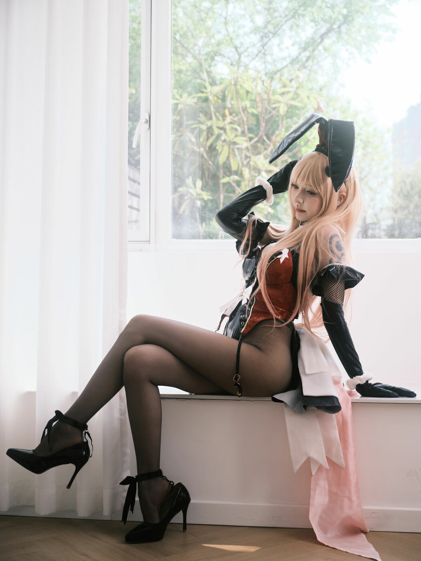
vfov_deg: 34.3
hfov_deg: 26.1
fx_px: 908
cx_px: 210
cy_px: 280
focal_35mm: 56
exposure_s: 1/100
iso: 200
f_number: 5
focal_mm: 70.4
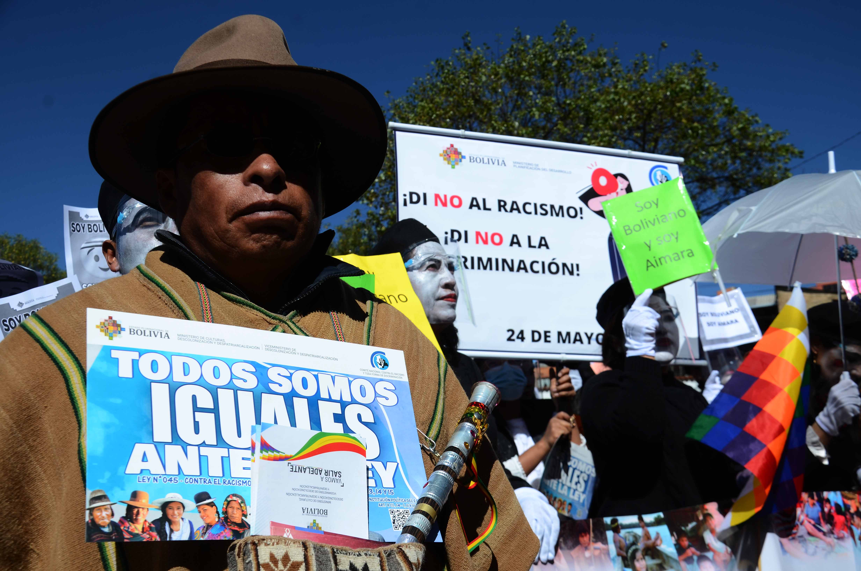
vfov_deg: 34.1
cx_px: 430
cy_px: 286
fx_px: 931
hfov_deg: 49.6
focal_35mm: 39
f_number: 9
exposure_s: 1/400
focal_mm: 26
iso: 100
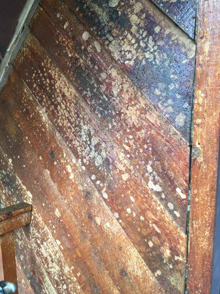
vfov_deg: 61.7
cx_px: 110
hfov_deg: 48.2
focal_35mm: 29
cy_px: 147
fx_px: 246
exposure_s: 1/120
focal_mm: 4.15
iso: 25
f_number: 2.2
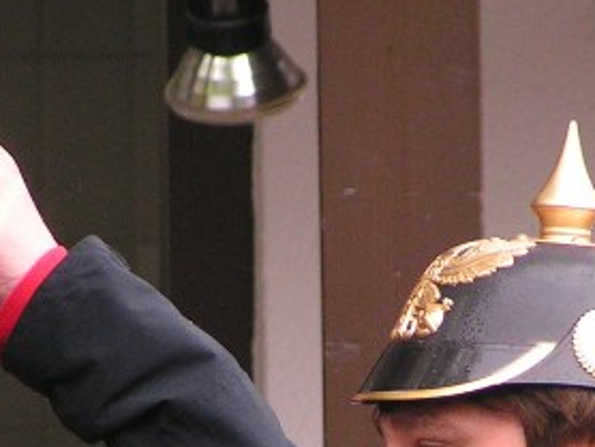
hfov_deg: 2.3
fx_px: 14692
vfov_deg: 1.7
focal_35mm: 854
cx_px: 272
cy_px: 535
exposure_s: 1/400
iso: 125
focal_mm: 45.4
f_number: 3.5
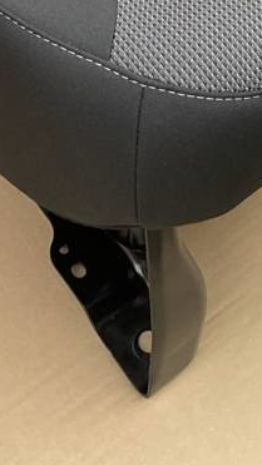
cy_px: -534
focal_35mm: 122
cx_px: 167
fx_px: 1505
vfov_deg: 14.0
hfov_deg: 9.9
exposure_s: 1/111
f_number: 1.6
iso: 125
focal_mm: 4.2
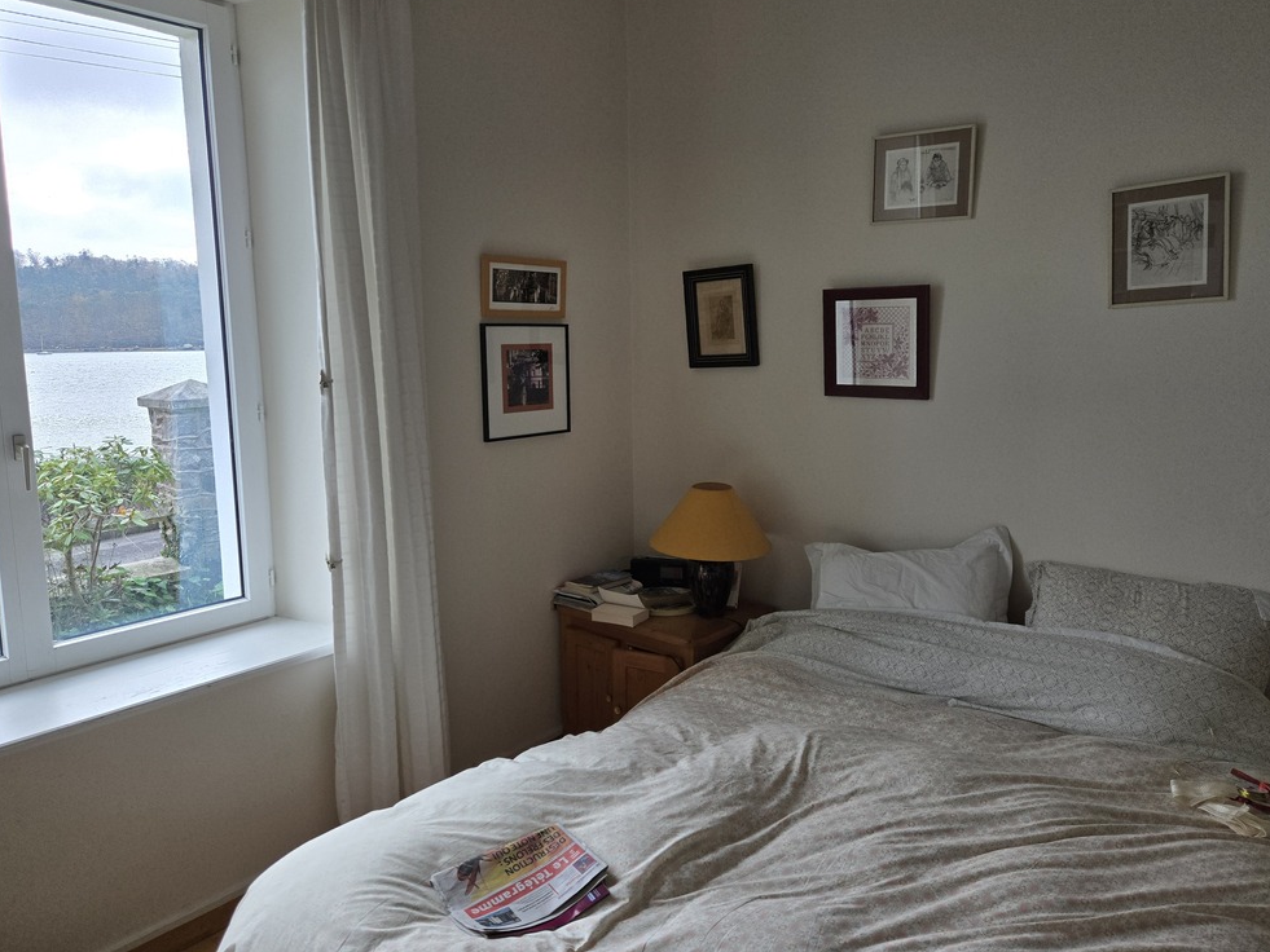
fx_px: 881
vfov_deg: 56.8
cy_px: 457
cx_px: 637
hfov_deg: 71.6
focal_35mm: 24
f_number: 1.8
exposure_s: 1/508
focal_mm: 5.4
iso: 160
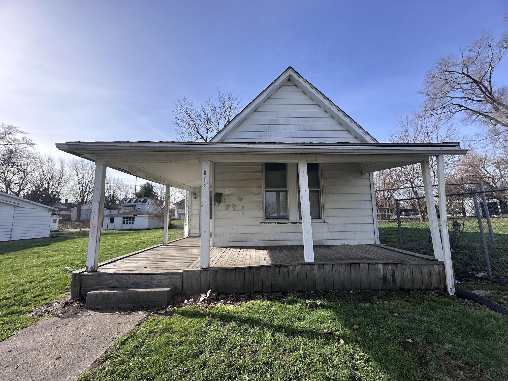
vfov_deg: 85.7
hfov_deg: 102.1
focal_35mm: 14
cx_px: 254
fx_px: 205
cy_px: 190
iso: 40
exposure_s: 1/1014
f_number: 2.2
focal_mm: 2.22
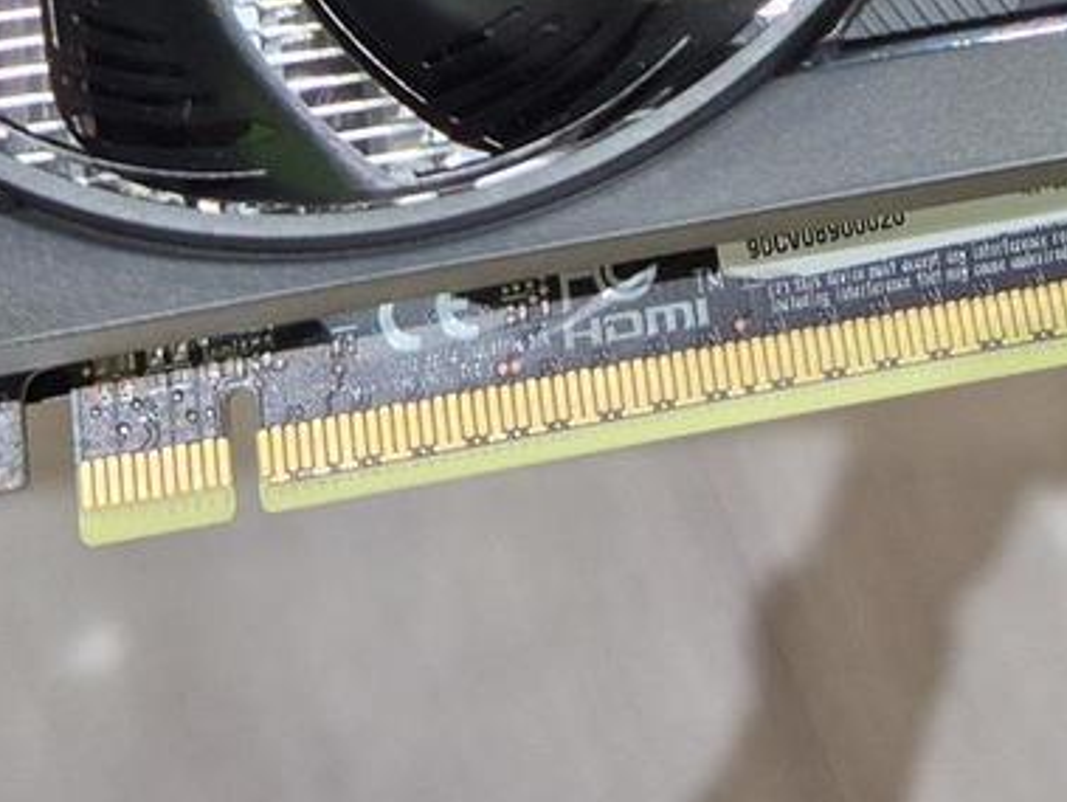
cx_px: 867
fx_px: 2993
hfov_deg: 20.0
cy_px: -816
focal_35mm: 97
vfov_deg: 13.1
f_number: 1.8
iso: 50
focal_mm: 5.4
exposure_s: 1/56
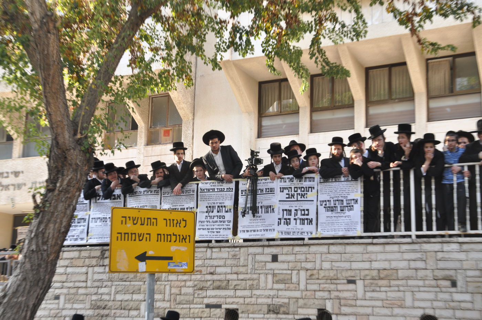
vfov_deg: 25.7
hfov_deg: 37.9
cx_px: 241
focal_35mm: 52
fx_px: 702
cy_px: 160
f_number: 8
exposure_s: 1/60
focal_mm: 35
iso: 320
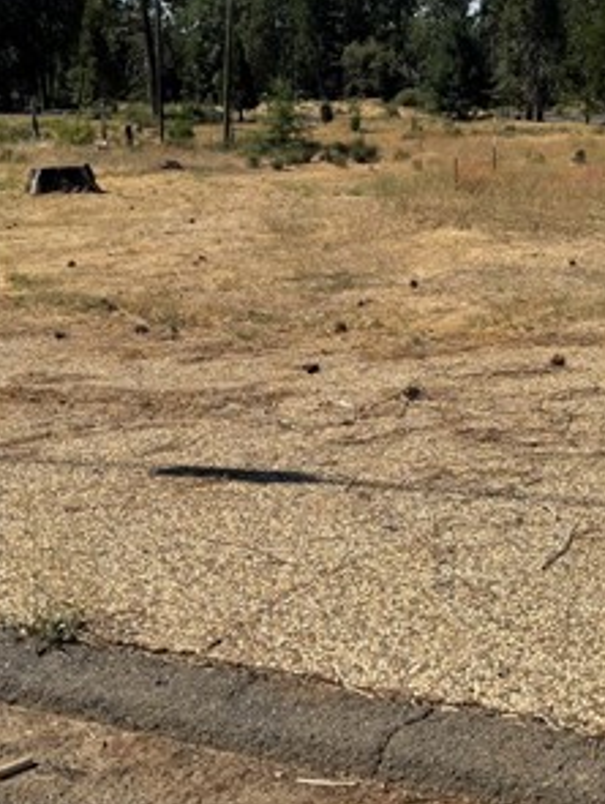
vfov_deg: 36.2
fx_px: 1209
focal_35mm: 52
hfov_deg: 27.4
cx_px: 499
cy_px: 243
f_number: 1.78
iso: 80
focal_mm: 6.76
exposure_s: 1/5348
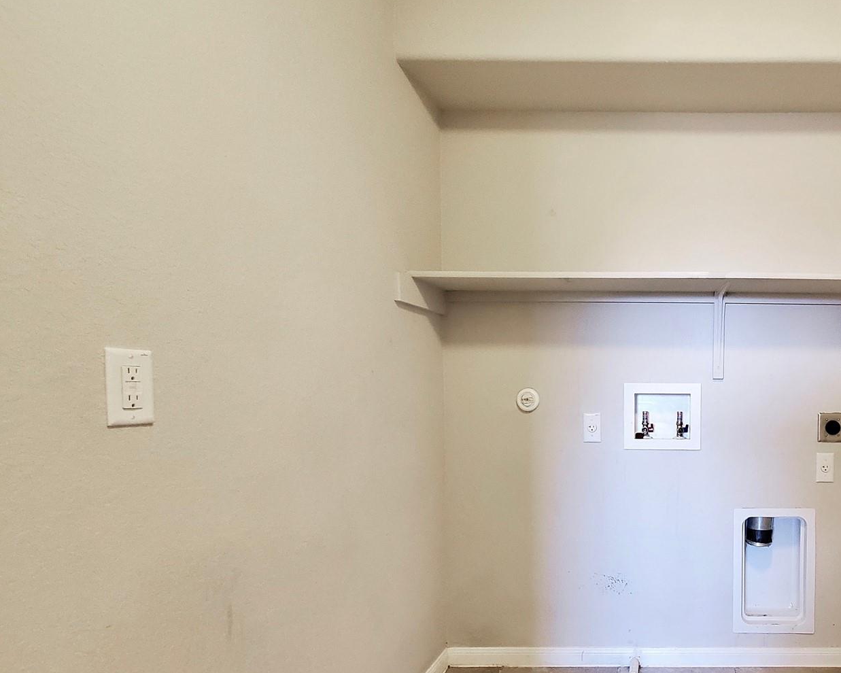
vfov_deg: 64.7
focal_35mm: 21
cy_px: 416
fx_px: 523
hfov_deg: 69.5
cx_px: 681
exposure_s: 1/30
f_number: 2.2
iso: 640
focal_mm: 1.8
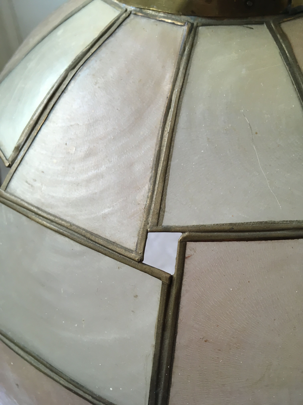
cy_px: 202
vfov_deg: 61.7
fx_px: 338
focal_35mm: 29
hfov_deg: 48.2
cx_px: 152
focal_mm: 4.15
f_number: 2.2
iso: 80
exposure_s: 1/33
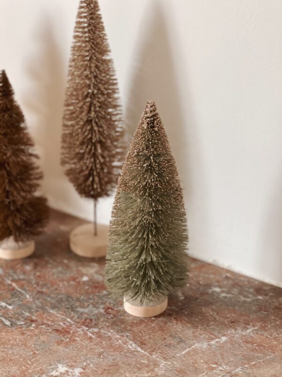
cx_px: 141
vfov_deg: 25.3
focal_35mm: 77
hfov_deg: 19.1
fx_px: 836
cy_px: 188
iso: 250
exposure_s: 1/89
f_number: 2.8
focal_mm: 9
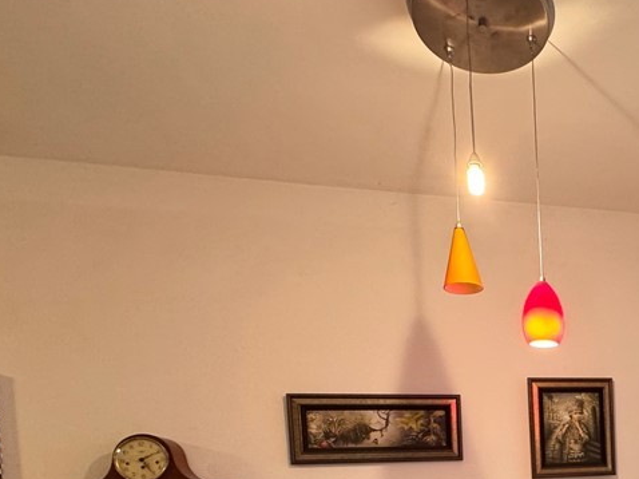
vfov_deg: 40.1
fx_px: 554
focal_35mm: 30
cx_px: 604
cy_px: 495
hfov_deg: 51.1
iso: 200
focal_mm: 2.22
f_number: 2.2
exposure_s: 1/60
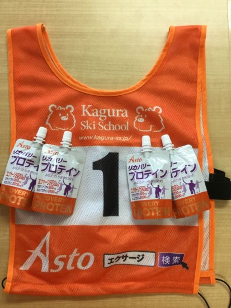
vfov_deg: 58.3
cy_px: 154
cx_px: 116
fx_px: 276
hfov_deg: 45.5
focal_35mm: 31
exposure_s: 1/30
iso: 32
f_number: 2.4
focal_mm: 3.3
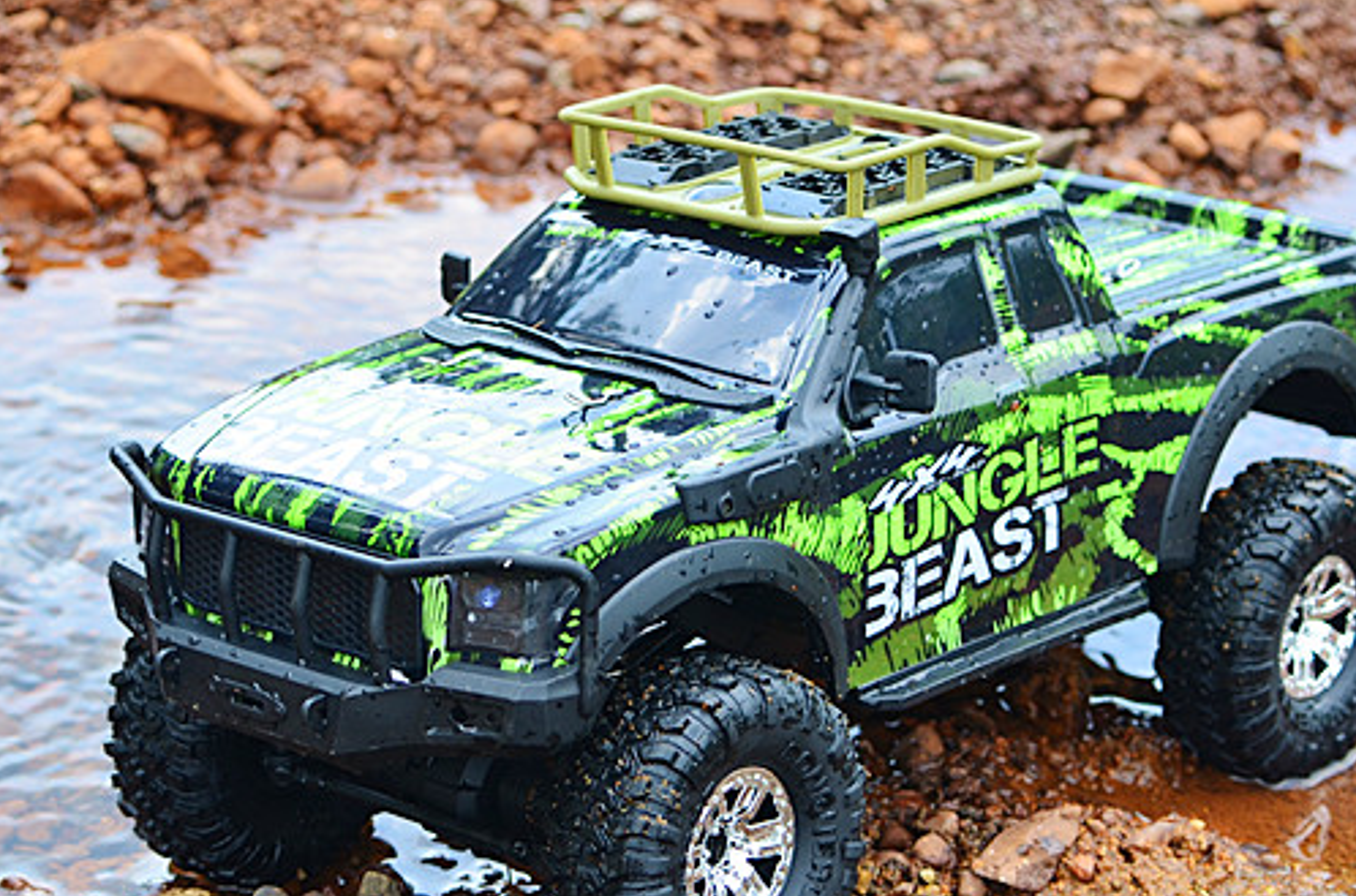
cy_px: 519
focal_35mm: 106
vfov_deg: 12.8
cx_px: 776
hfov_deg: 19.3
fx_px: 3981
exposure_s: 1/100
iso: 100
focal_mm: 44
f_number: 4.5
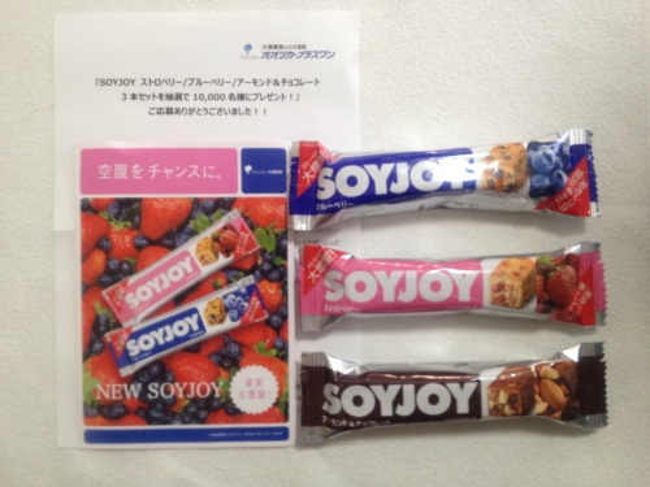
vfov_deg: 40.7
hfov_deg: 52.6
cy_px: 244
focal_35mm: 35
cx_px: 325
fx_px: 657
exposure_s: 1/20
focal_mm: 4.28
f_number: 2.4
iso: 160
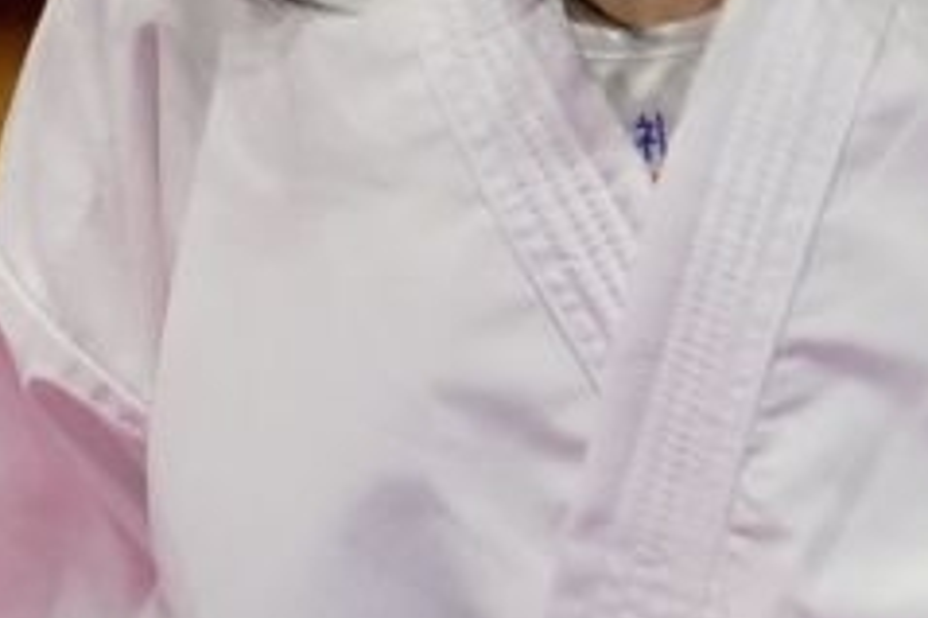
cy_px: 152
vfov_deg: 0.4
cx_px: 683
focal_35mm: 3166
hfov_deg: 0.7
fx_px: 81554
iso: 2500
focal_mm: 280
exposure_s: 1/1000
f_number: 4
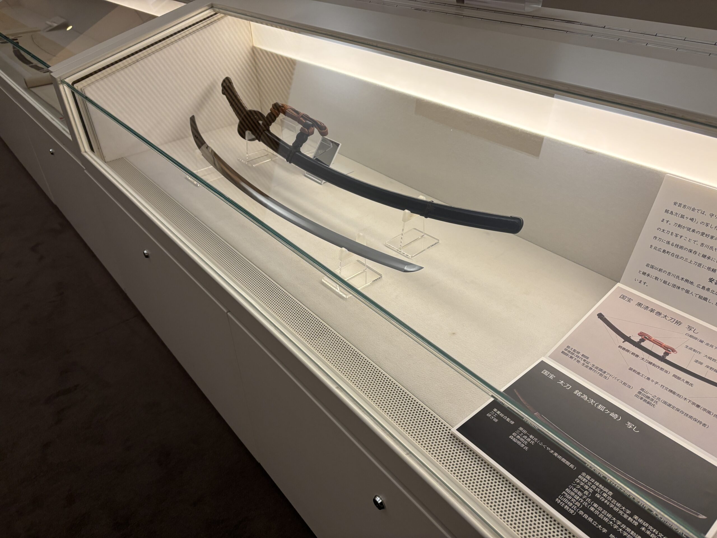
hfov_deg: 67.3
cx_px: 358
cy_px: 269
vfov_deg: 53.1
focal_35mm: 26
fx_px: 539
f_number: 1.6
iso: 125
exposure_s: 1/60
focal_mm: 5.96
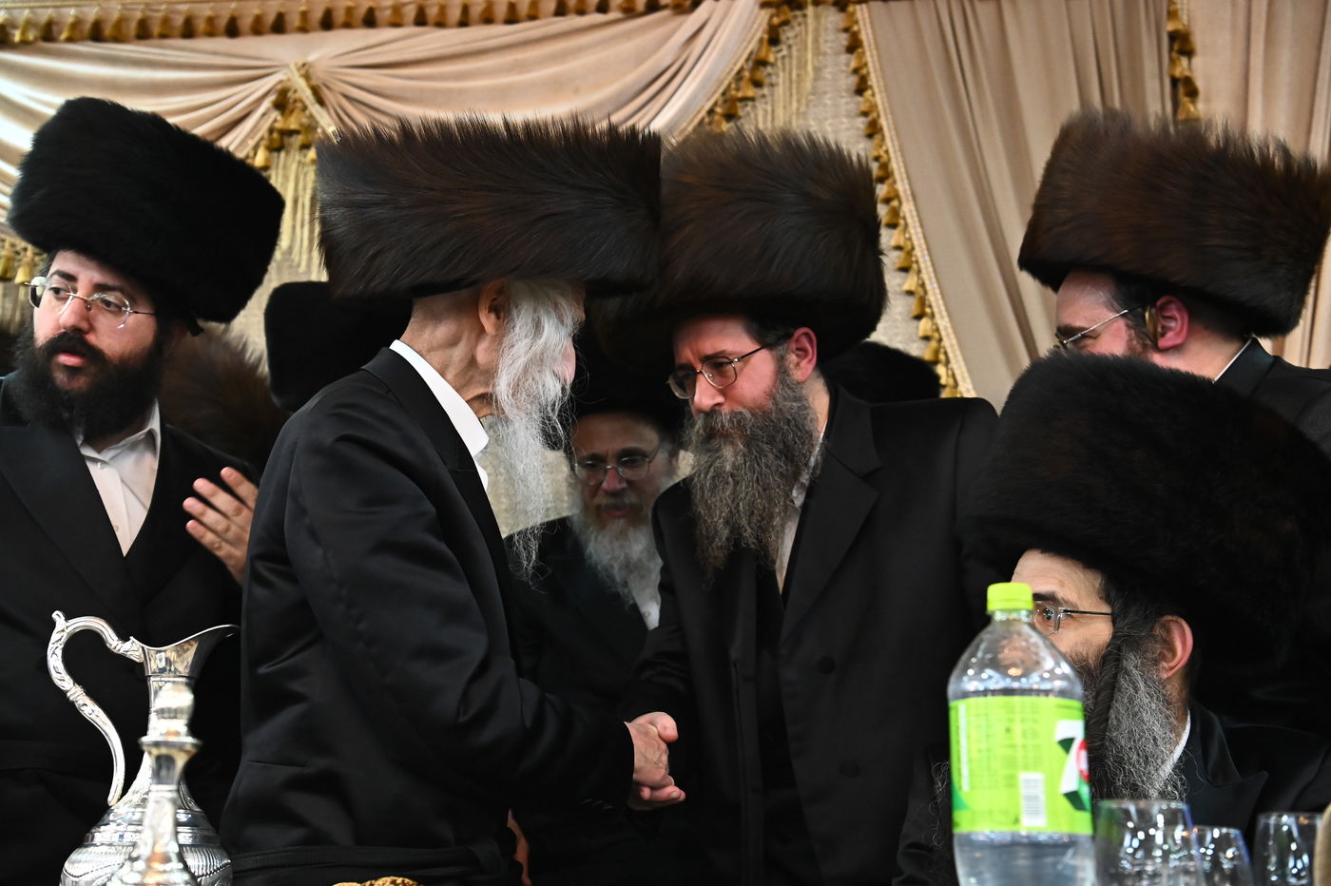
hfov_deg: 41.1
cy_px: 443
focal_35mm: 48
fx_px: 1774
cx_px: 666
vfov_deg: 28.0
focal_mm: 48
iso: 5000
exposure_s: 1/250
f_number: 4.5
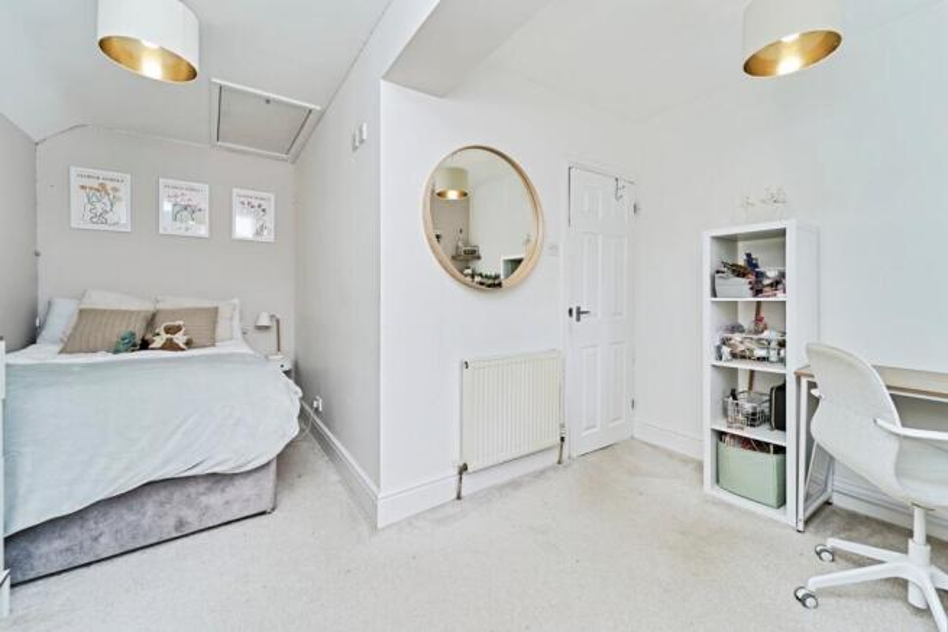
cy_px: 316
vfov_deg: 81.2
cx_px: 474
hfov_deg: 104.2
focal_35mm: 14
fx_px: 369
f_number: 8
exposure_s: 1/60
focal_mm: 14
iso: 320
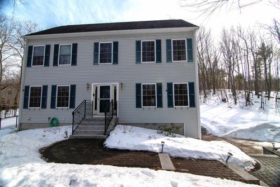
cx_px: 140
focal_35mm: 16
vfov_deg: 72.0
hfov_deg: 95.0
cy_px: 94
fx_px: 128
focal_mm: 11
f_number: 5.6
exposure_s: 1/2500
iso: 1250
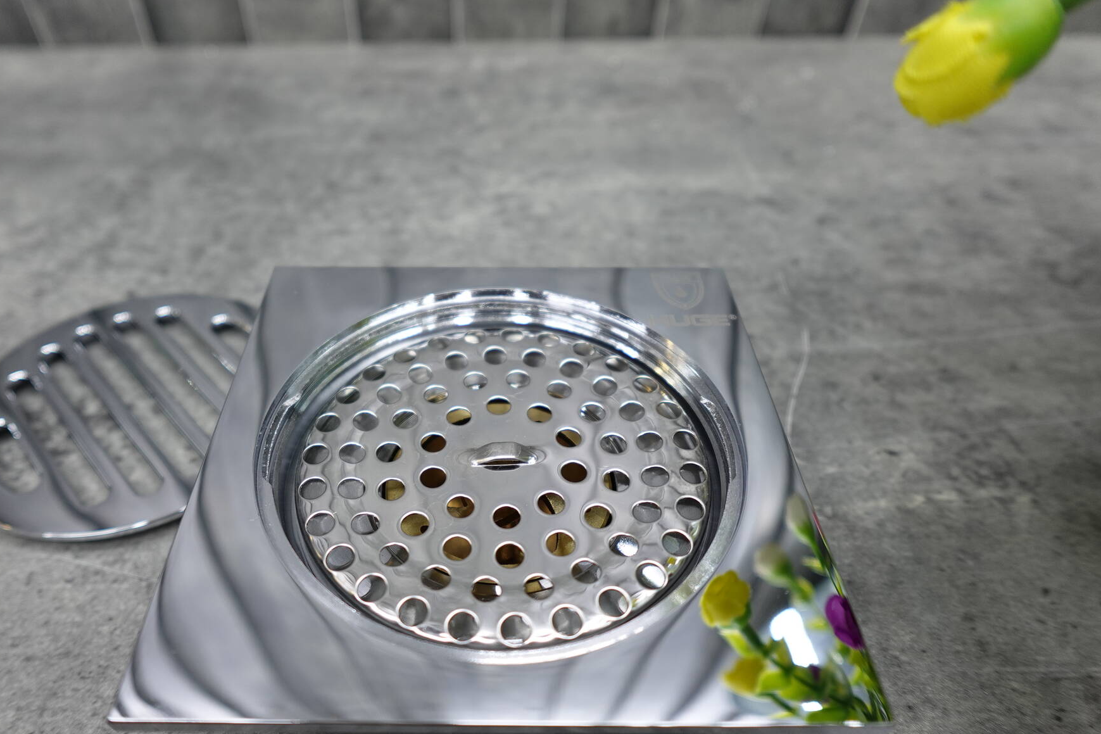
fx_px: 703
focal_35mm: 23
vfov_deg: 54.9
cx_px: 493
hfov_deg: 75.9
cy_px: 416
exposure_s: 1/80
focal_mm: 7.6
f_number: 2
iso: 125
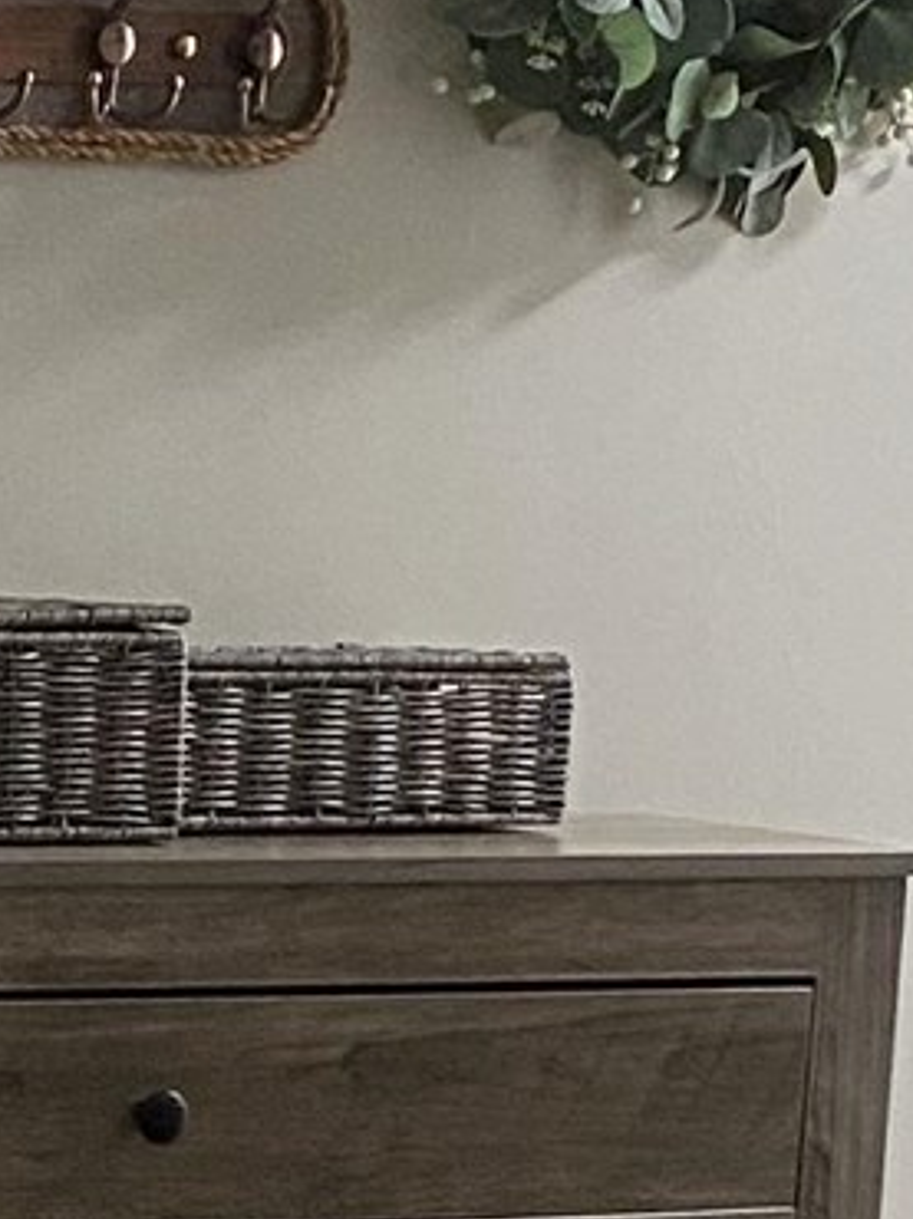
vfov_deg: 11.9
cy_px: 1506
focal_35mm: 162
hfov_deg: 8.9
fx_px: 5704
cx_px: -527
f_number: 1.8
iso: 400
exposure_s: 1/60
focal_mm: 4.25
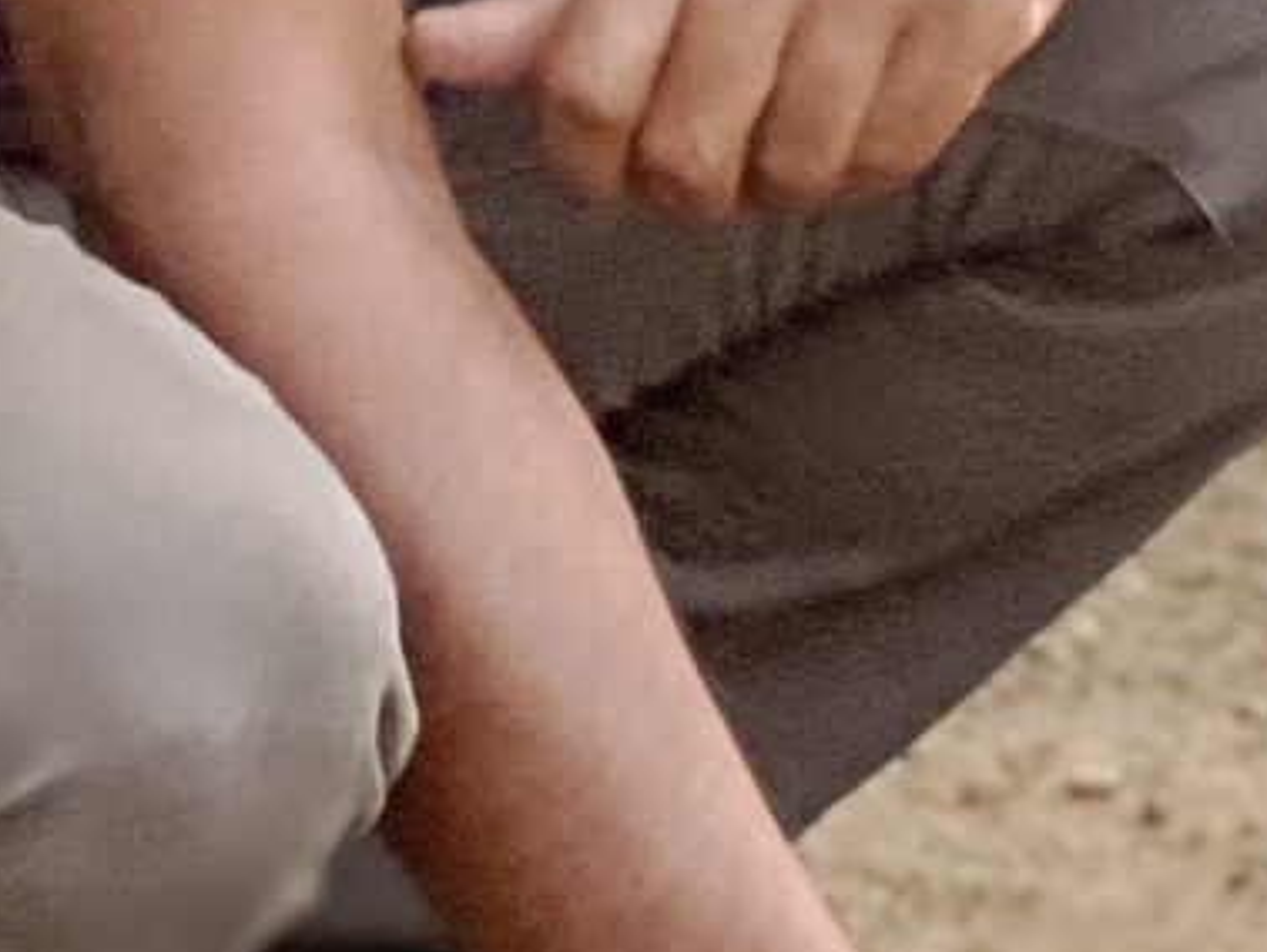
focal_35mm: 521
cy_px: -44
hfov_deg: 3.8
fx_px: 19082
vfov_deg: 2.9
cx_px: 2601
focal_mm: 9
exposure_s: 1/29
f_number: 2.8
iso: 400
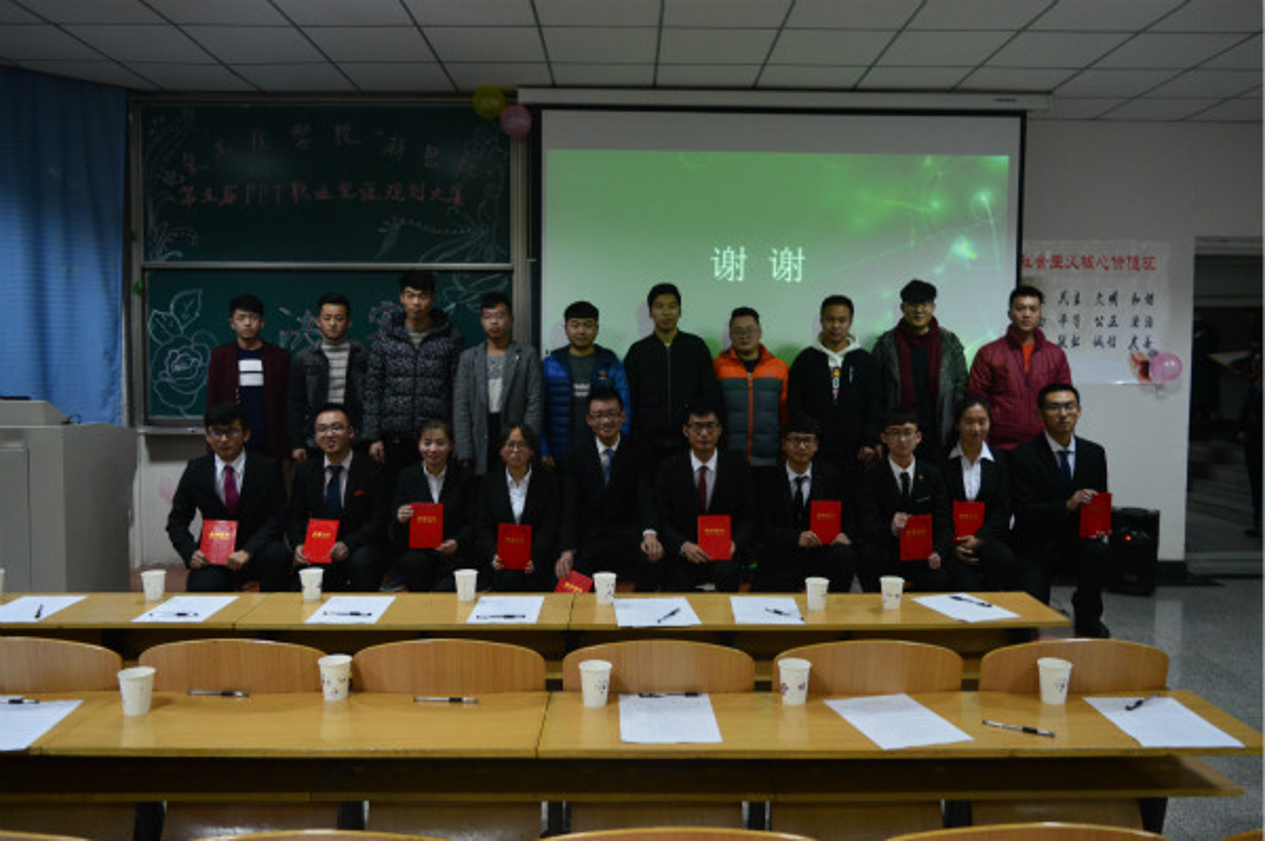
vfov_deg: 47.9
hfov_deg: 67.4
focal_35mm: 27
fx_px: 948
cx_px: 632
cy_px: 420
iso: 800
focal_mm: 18
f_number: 4
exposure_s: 1/15
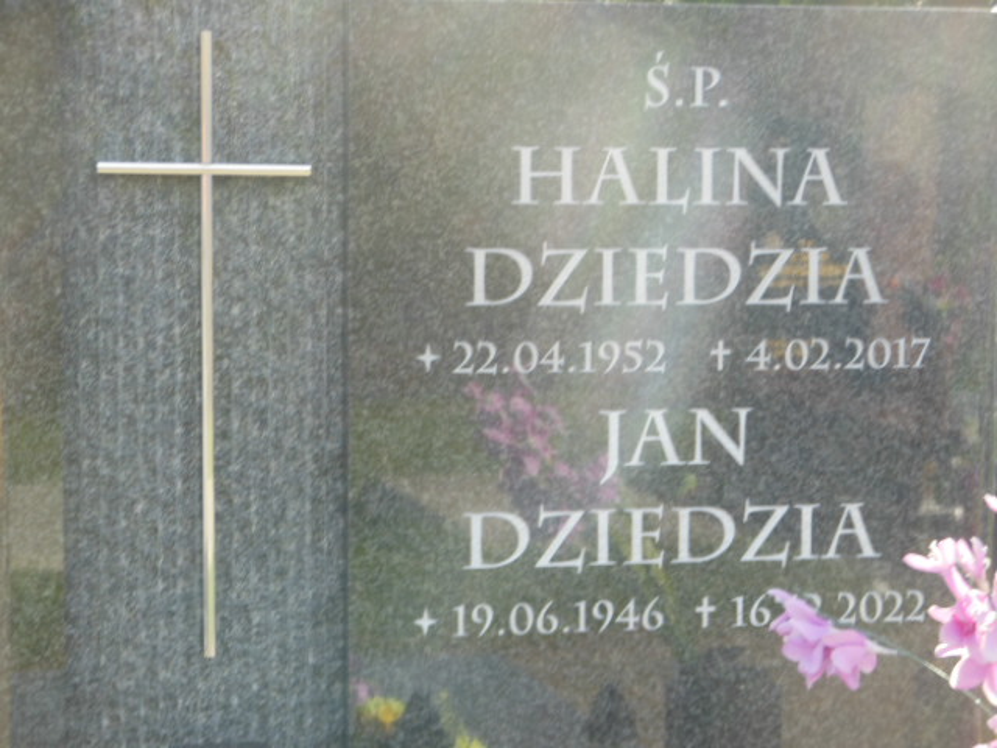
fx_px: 2506
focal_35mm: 87
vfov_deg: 17.0
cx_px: 498
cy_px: 374
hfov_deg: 22.5
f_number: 4.6
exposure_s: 1/160
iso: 125
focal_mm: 15.5
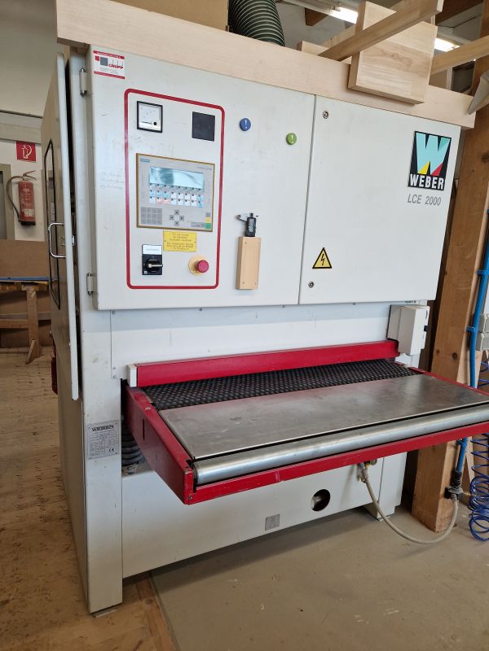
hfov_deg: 58.9
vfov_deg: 73.9
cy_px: 326
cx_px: 244
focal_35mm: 23
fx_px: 433
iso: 50
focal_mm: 5.4
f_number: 1.8
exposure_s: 1/113
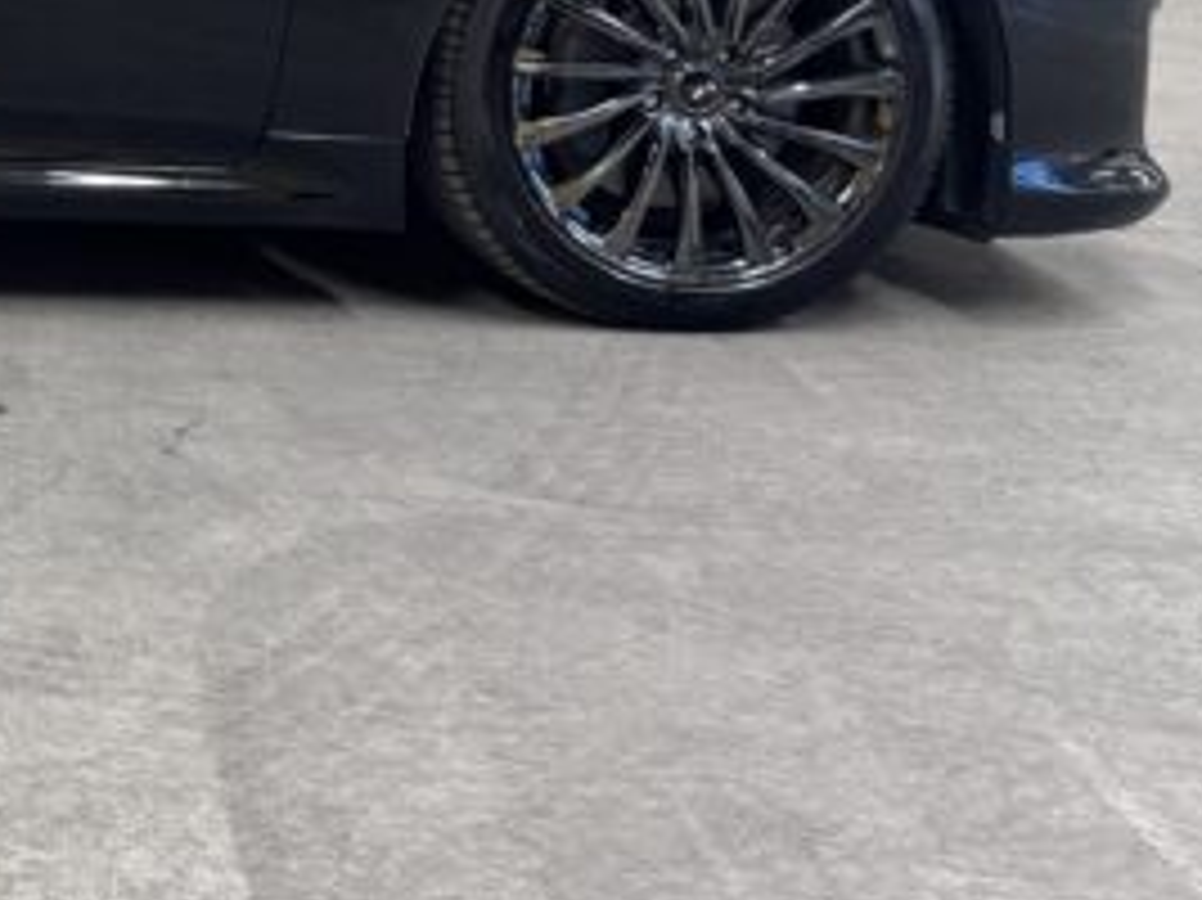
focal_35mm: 72
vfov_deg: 19.5
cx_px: -567
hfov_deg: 22.5
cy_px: -99
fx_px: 2499
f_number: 1.78
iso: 125
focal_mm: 6.76
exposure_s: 1/50
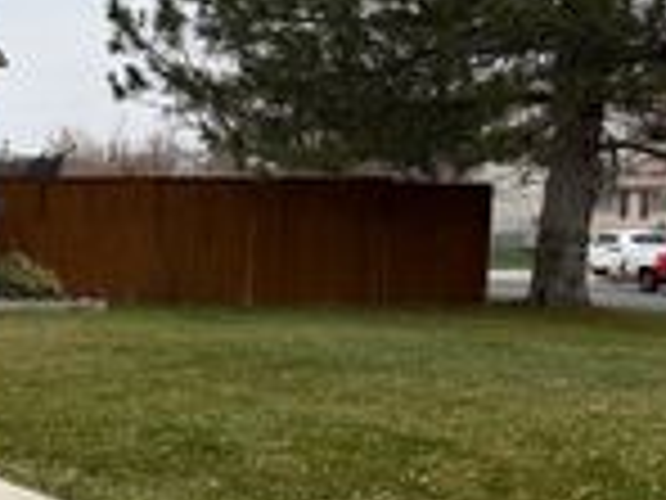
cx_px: -382
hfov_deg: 20.1
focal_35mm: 81
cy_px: 322
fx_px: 1558
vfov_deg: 18.2
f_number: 1.78
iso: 80
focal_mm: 6.76
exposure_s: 1/1156
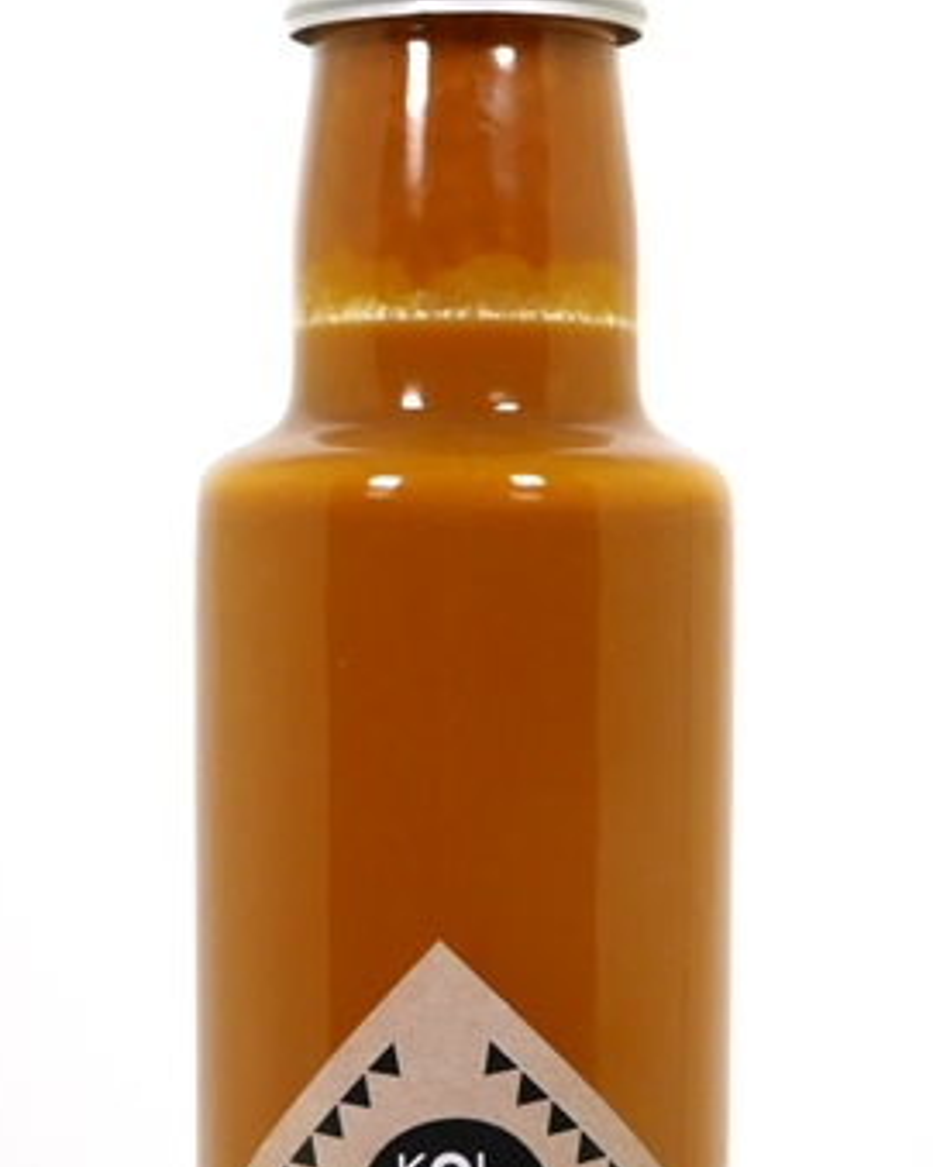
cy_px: 1136
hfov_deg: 11.6
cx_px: 401
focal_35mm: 133
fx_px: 4593
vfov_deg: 14.3
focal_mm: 27.2
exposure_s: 1/50
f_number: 16
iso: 800
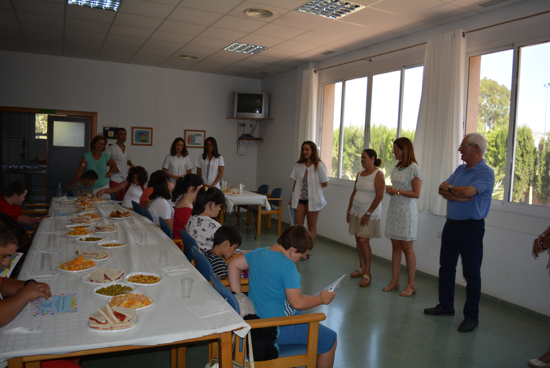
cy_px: 184
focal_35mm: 27
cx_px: 275
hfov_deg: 67.3
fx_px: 413
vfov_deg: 48.0
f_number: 3.5
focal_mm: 18
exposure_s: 1/200
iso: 125
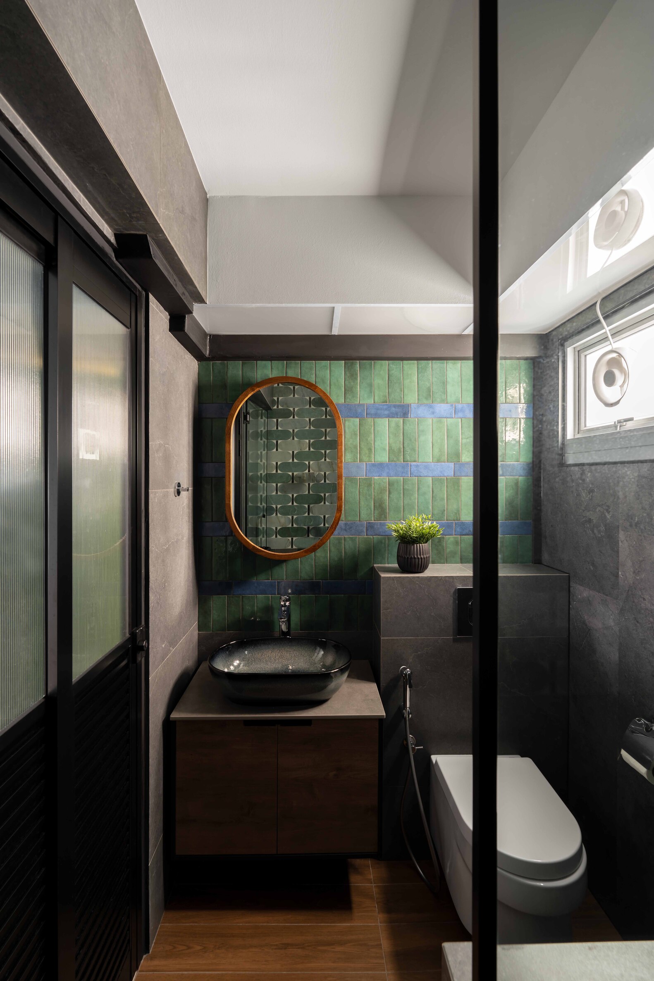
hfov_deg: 72.0
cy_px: 490
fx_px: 450
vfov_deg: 95.0
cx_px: 327
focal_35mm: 16
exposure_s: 13
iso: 100
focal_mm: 16.5
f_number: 8
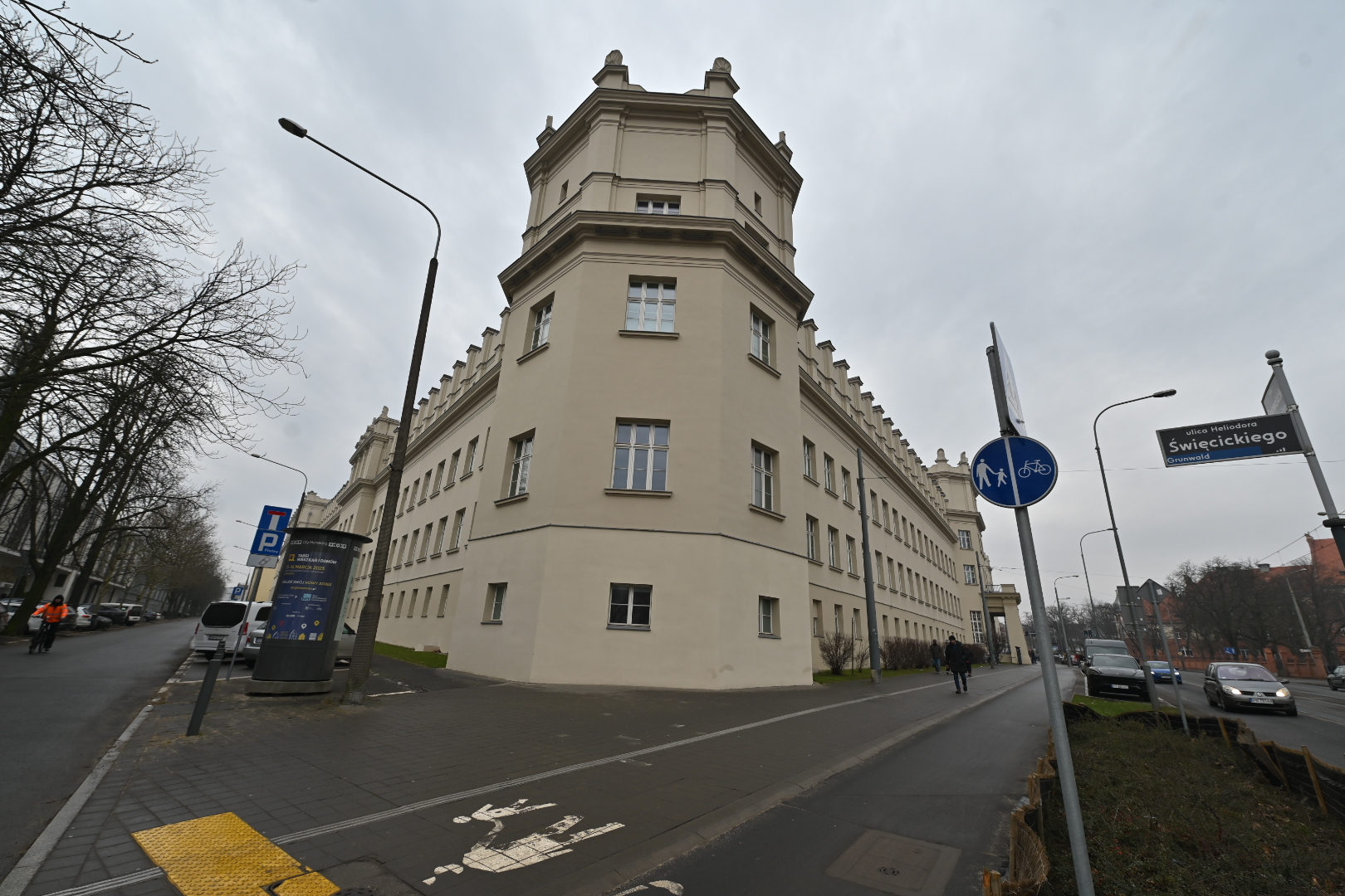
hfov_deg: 104.3
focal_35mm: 14
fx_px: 523
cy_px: 448
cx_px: 672
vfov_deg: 81.2
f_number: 5.6
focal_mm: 14
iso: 100
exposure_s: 1/320
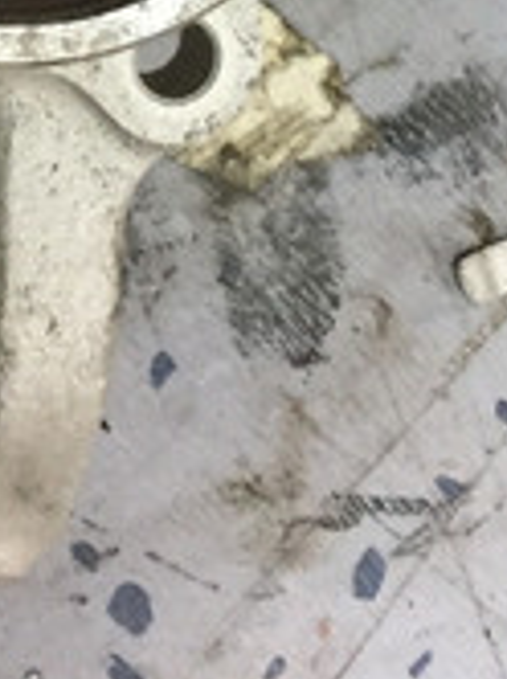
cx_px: 254
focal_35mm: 140
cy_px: -560
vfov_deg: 12.8
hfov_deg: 10.6
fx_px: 2741
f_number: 2.2
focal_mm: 4.15
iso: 250
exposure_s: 1/25
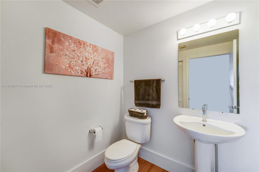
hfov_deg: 104.3
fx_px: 101
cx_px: 130
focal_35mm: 14
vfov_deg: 81.2
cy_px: 86
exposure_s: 1/30
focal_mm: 14
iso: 1000
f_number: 9
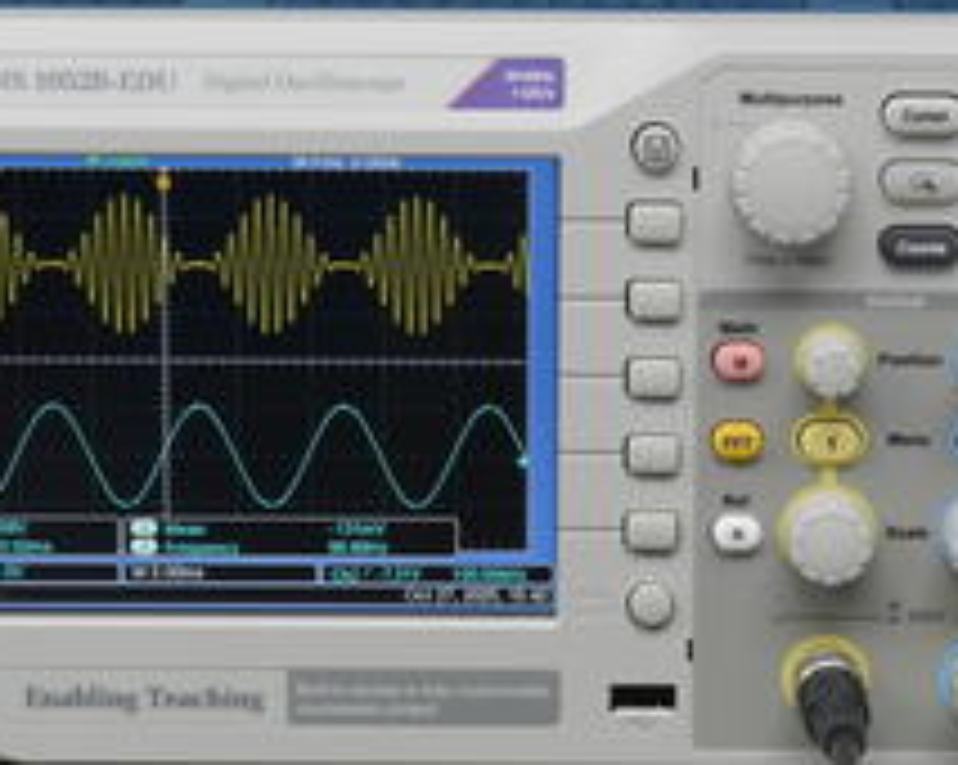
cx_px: 513
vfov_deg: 7.6
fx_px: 5722
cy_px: 410
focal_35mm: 202
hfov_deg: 9.6
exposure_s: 1/10
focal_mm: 55
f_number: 11
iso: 400
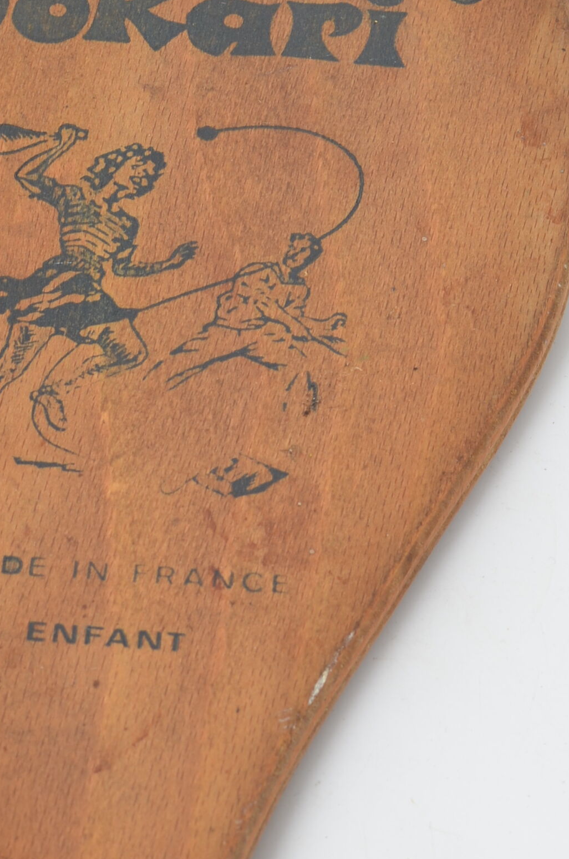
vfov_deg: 11.5
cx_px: 44
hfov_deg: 7.6
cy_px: 702
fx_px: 4263
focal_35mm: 179
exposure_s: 1/160
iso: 100
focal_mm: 50
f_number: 10
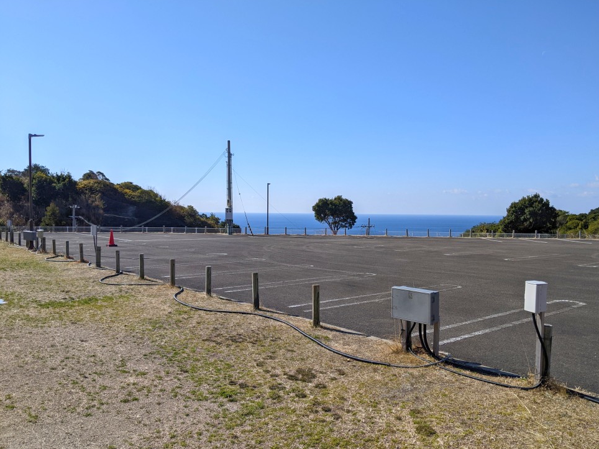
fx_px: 485
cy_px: 230
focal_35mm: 28
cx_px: 310
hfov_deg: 63.4
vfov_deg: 49.7
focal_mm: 4.44
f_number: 1.8
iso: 62
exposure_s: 1/4695
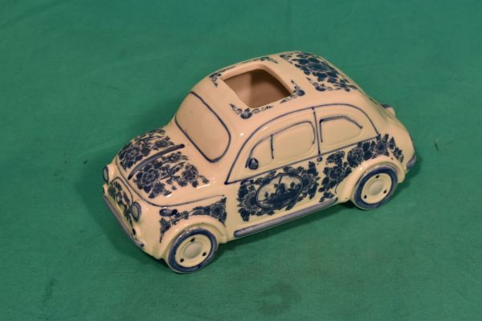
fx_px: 1104
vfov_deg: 16.6
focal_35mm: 82
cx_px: 241
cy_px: 160
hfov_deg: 24.6
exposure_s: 1/100
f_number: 14
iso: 560
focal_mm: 55
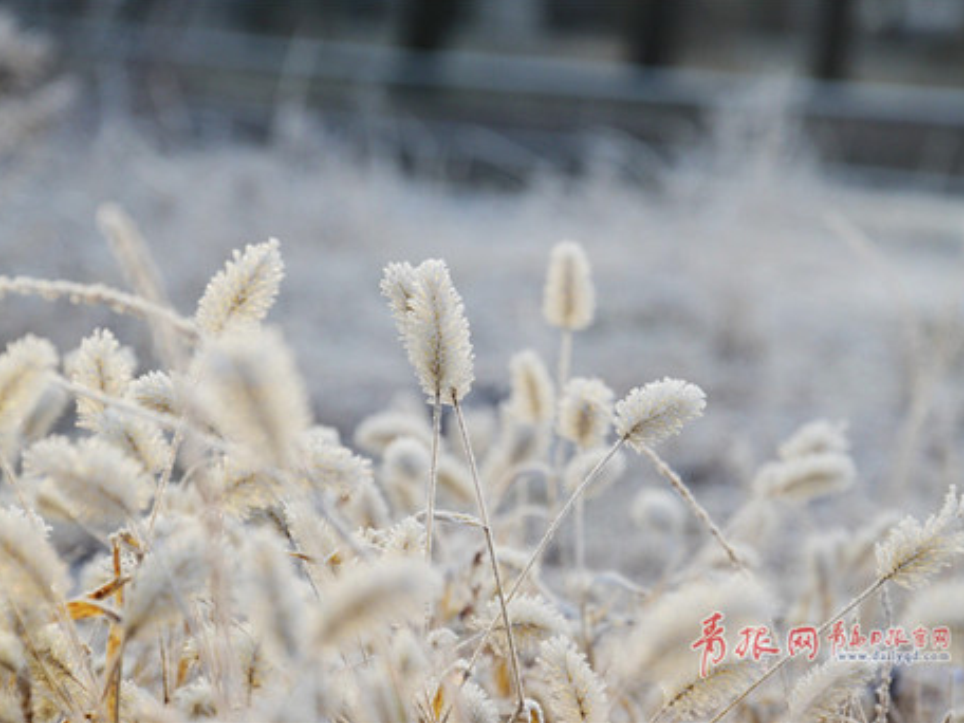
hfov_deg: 11.5
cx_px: 467
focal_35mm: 173
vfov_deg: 8.6
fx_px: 4805
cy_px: 359
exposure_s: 1/500
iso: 400
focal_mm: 105
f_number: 8
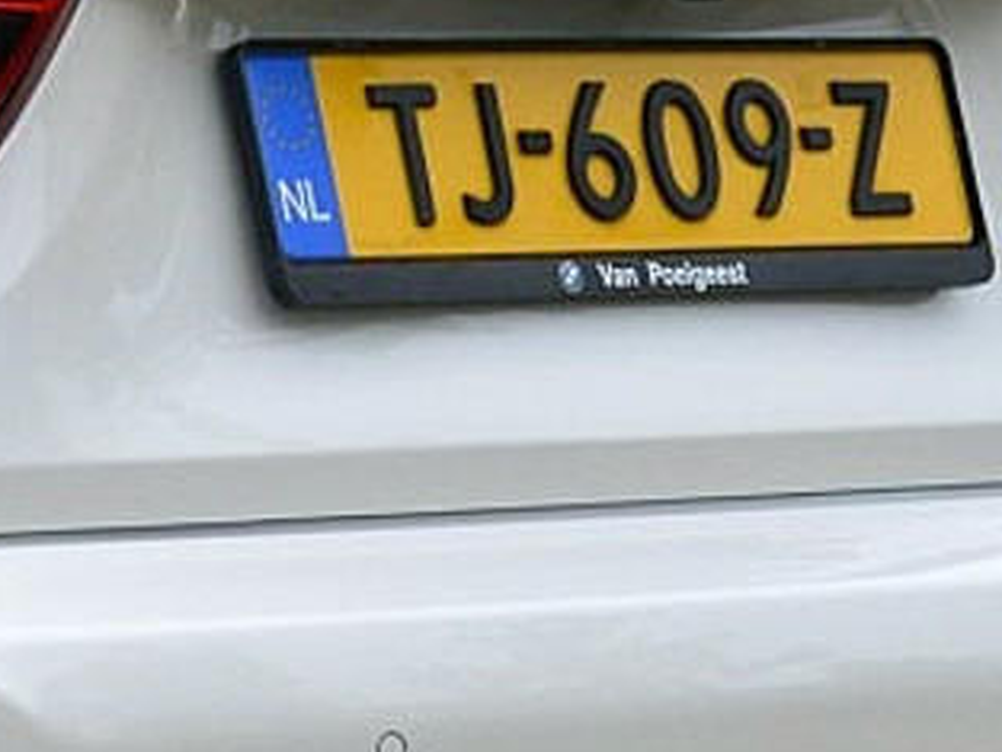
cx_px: -1197
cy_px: 176
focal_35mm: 274
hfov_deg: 6.9
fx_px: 7933
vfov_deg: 5.4
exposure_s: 1/320
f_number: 10
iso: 400
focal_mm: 31
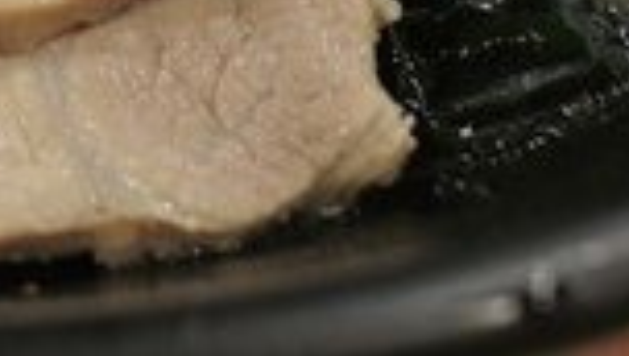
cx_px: -29
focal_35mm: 93
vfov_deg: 11.8
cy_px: -331
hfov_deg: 21.9
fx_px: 1553
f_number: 2.8
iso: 400
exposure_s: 1/50
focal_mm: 10
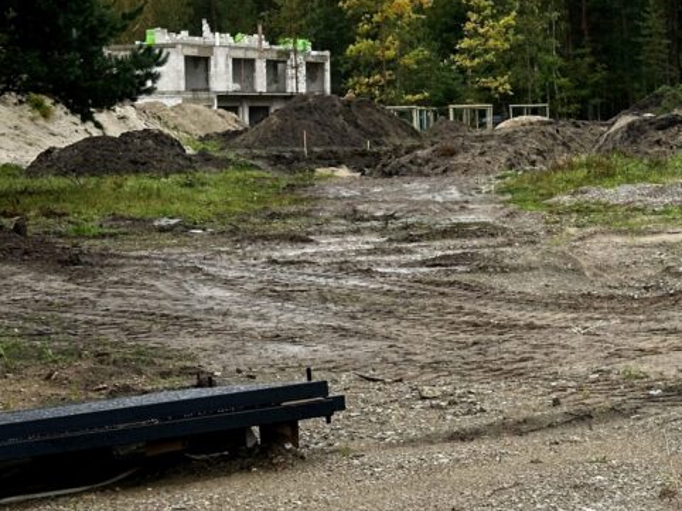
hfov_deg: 18.8
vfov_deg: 14.3
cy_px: 41
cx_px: 679
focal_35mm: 102
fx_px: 2009
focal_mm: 6.86
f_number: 1.78
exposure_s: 1/887
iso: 64
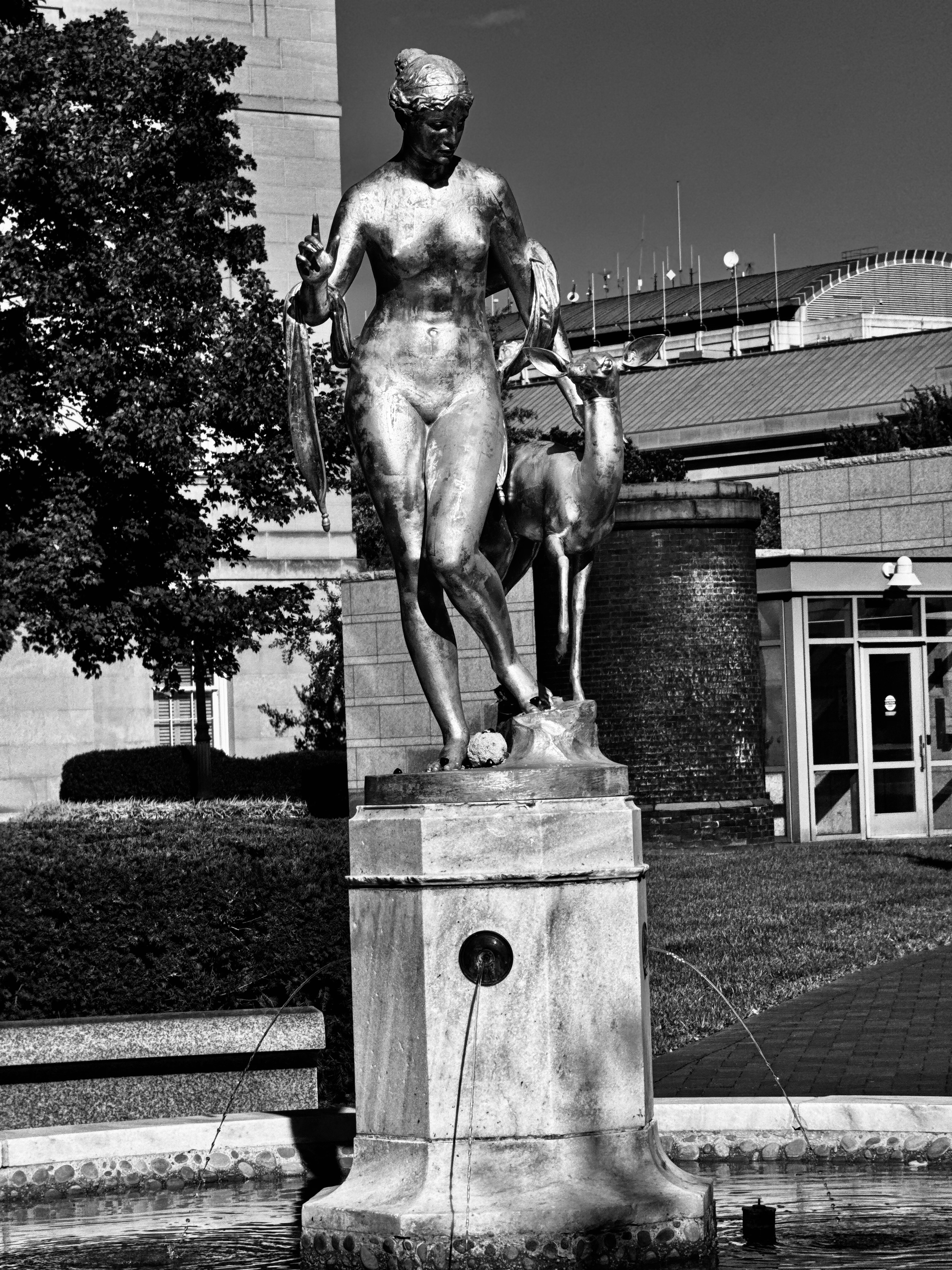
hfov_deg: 12.3
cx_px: 476
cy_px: 635
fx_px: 4400
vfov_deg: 16.4
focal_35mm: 120
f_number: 2.8
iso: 50
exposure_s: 1/2439
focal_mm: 15.66
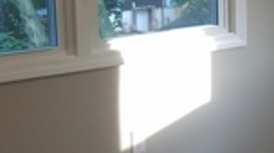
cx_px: 324
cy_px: 61
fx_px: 813
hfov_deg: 18.2
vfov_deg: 10.8
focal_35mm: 112
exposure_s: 1/60
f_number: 1.7
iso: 100
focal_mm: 4.2
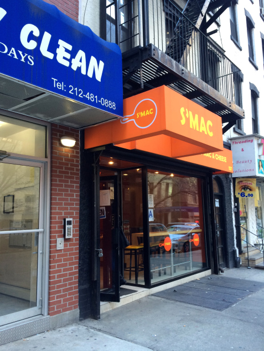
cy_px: 176
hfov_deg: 46.8
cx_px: 132
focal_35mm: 30
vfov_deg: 60.0
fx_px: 305
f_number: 2.2
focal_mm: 4.12
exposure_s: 1/40
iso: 40
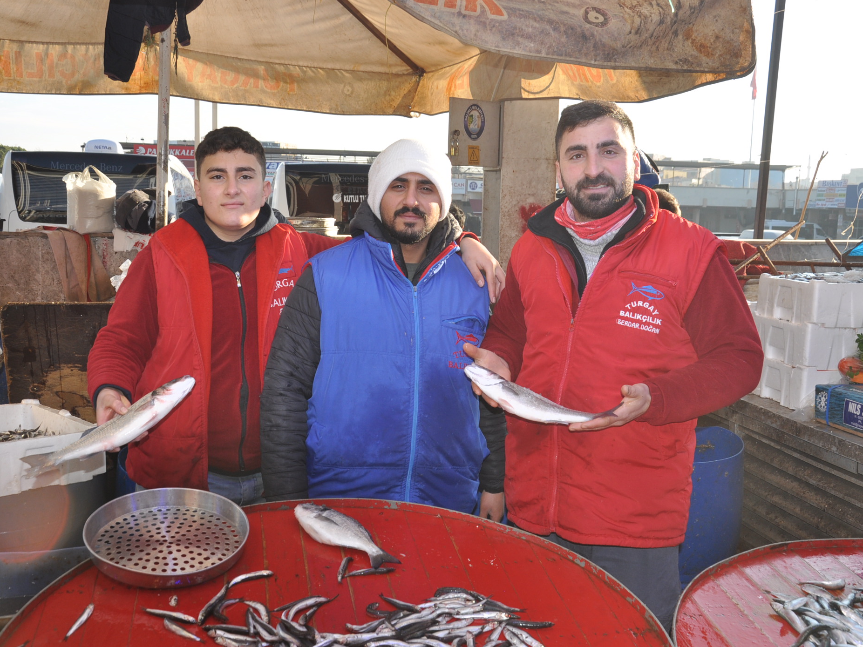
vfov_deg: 36.0
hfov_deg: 46.8
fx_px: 997
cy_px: 323
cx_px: 416
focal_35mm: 40
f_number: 8
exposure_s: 1/200
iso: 200
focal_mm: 24
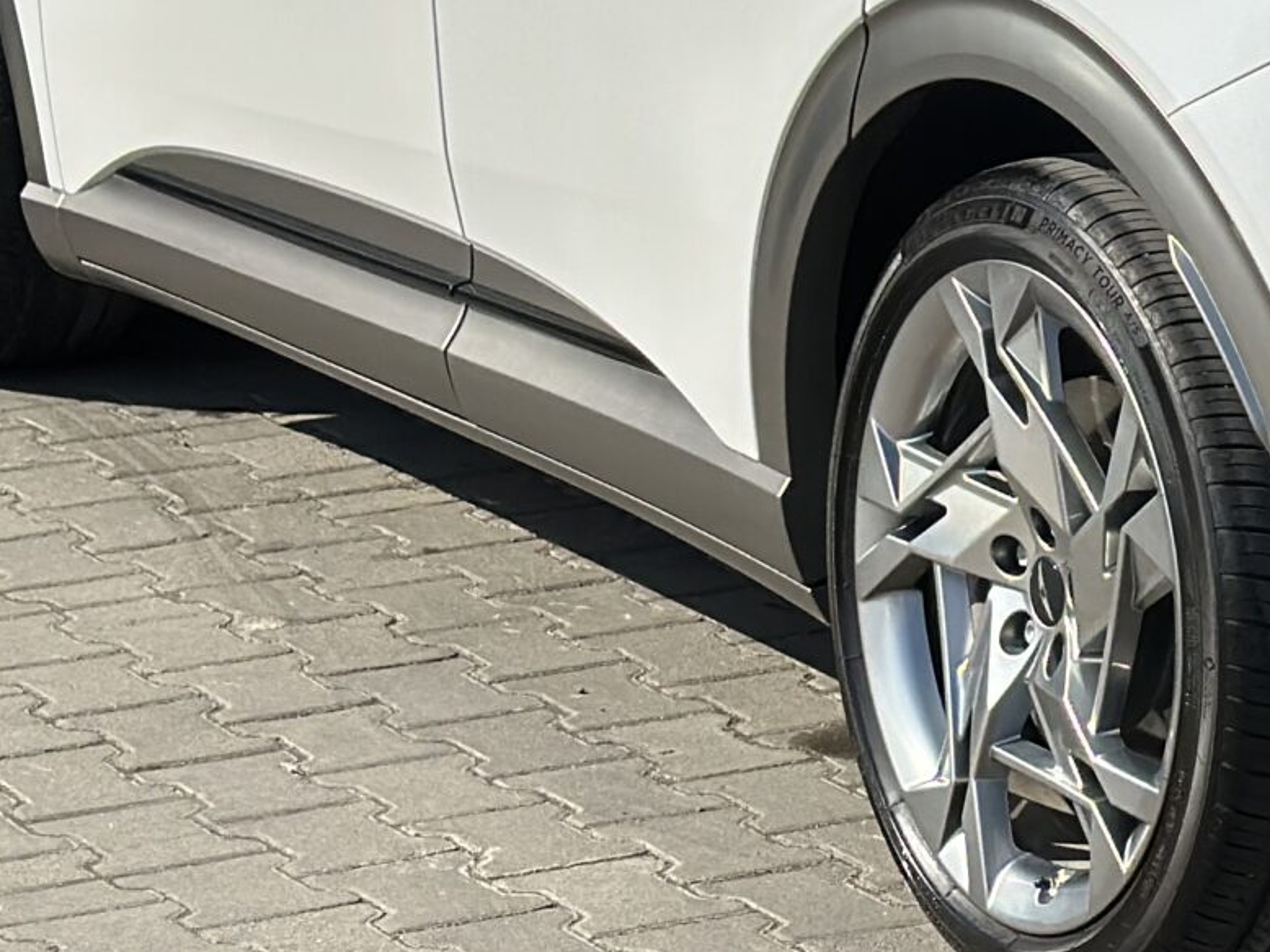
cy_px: 26
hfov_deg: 12.4
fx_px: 5795
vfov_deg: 9.3
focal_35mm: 158
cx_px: 1224
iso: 80
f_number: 1.78
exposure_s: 1/7634
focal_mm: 6.86
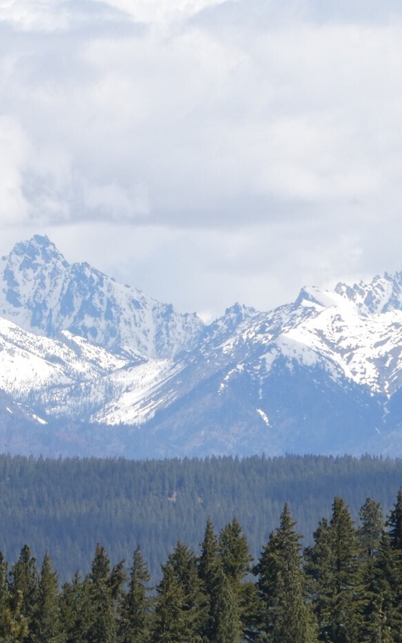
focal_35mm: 422
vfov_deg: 5.0
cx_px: 15
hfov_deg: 3.1
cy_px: 369
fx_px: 7397
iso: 80
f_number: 5.6
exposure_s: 1/400
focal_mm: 41.4
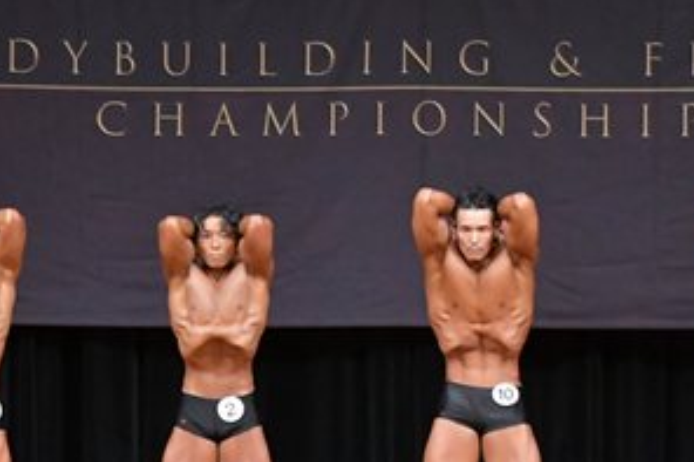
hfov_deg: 6.4
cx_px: 365
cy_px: 443
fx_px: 6204
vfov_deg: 4.3
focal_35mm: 322
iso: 5000
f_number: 5.6
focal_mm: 82
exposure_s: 1/400
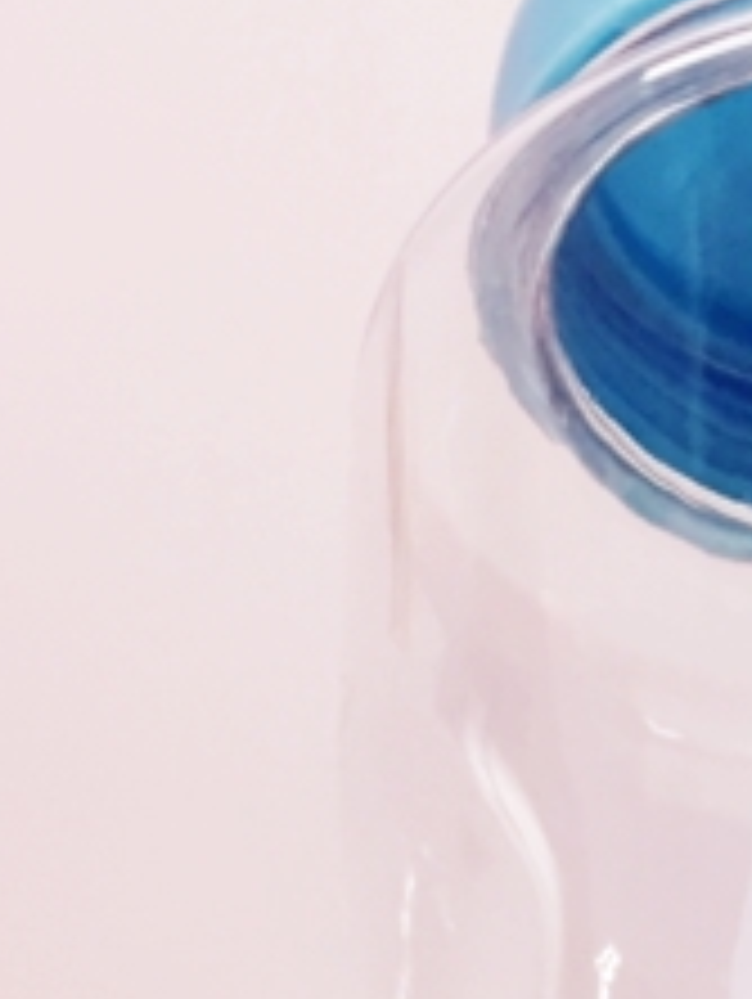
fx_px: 2833
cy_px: 1076
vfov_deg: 19.3
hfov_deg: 14.3
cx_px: 1078
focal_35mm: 98
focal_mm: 4.15
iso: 32
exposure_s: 1/40
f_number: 2.2
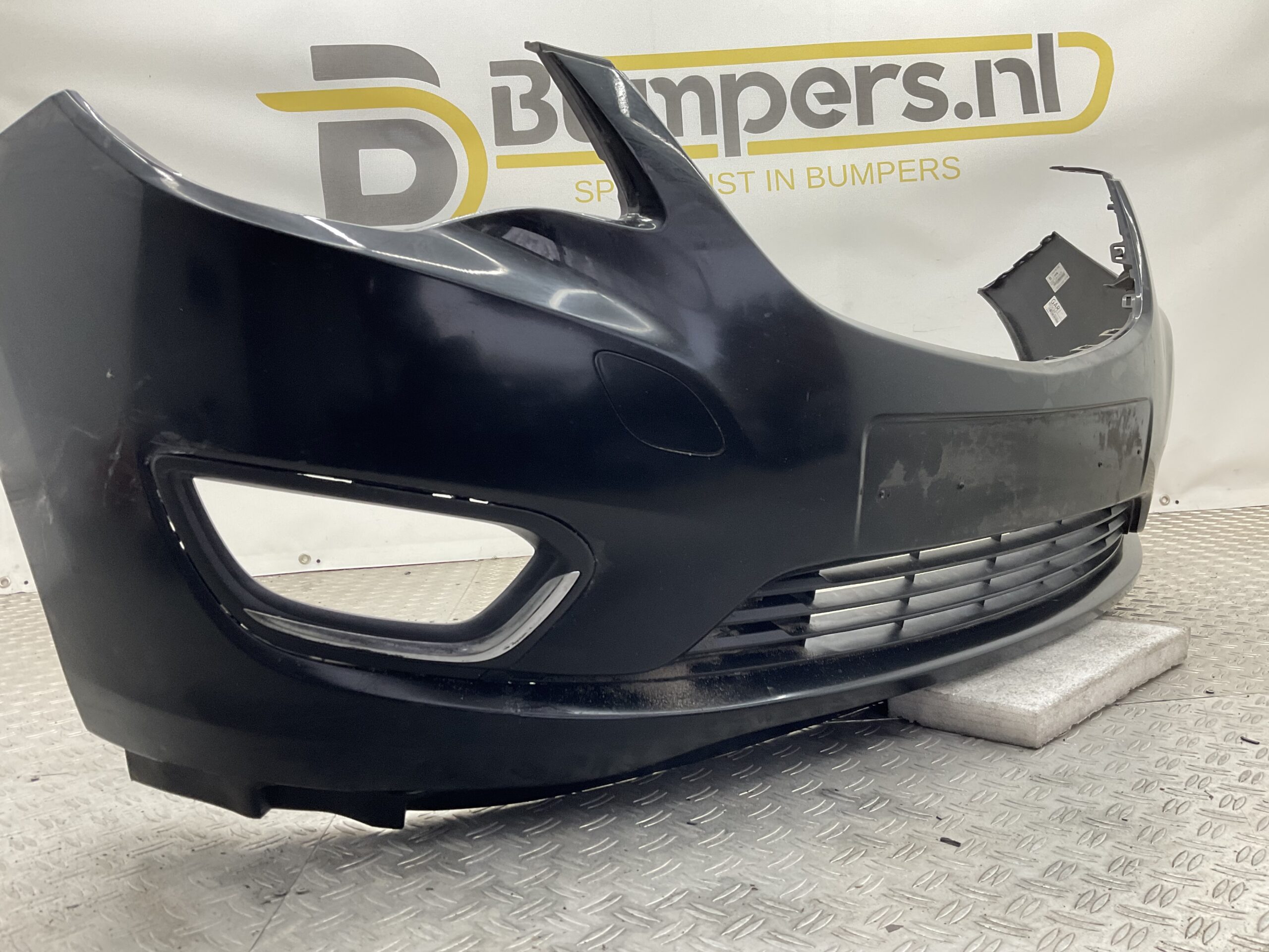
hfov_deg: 61.7
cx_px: 634
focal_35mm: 29
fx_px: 1063
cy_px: 476
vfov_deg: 48.2
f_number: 1.8
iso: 64
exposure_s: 1/120
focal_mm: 3
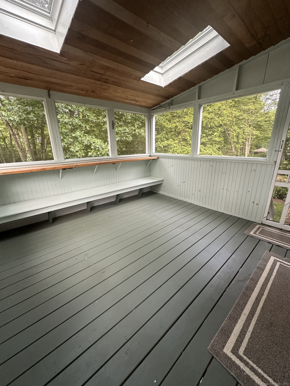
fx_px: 156
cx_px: 145
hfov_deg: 85.7
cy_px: 193
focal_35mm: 14
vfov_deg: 102.1
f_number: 2.2
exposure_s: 1/99
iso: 160
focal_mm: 2.22
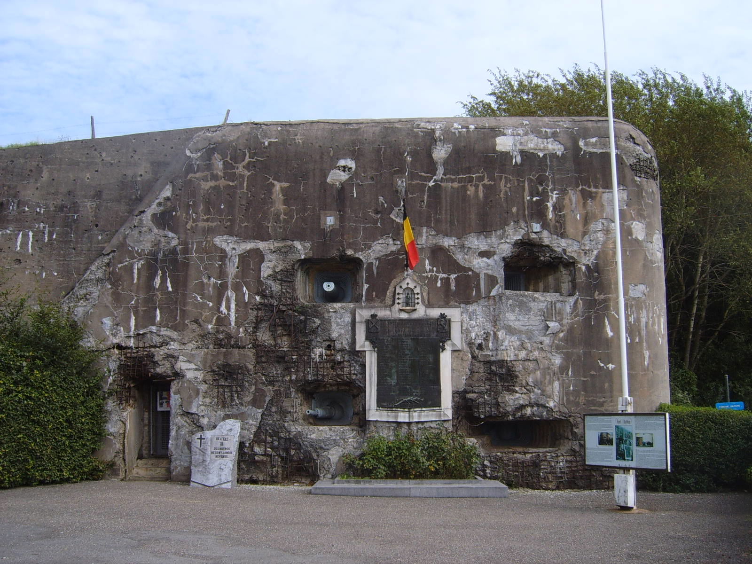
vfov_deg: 40.7
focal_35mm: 35
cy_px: 282
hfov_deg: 52.6
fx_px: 760
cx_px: 376
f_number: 5.8
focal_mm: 5.8
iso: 50
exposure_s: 1/350
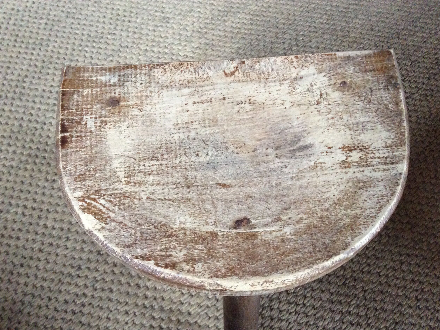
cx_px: 220
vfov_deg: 42.9
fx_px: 419
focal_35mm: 33
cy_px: 169
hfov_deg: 55.4
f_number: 2.4
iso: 320
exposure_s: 1/17
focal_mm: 3.3
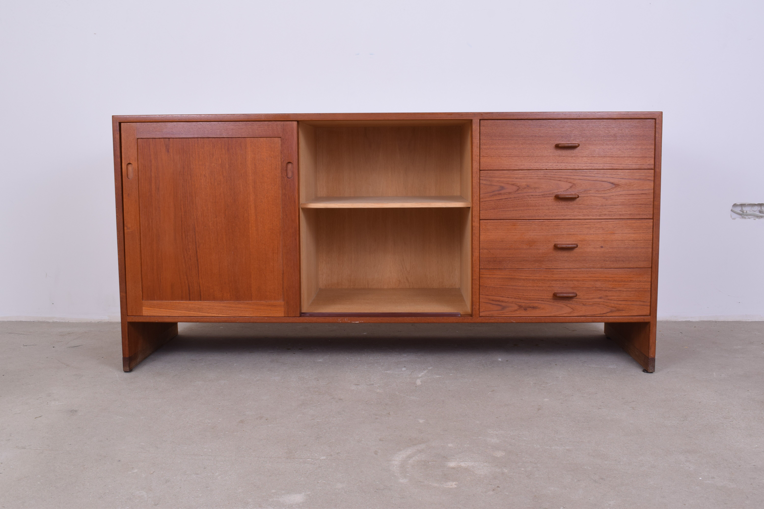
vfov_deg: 36.9
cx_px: 382
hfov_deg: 53.1
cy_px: 254
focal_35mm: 36
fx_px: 764
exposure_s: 1/125
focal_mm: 24
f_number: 11
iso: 250
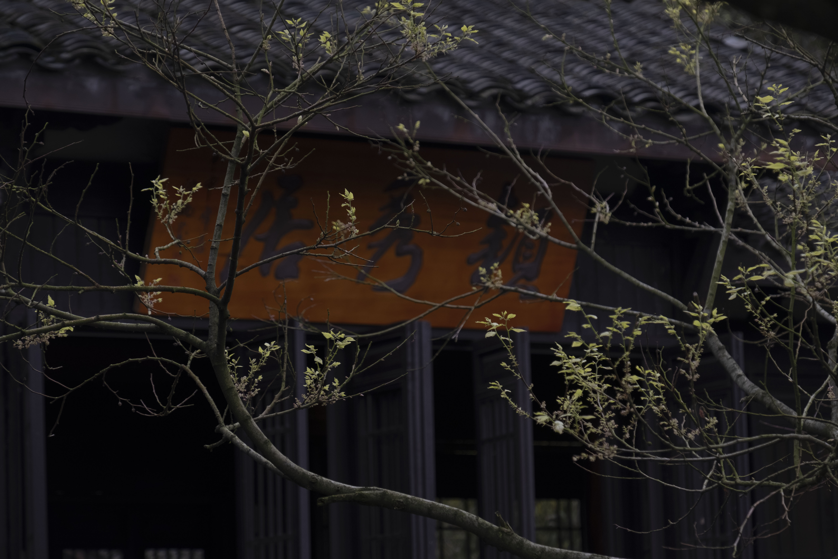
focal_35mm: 125
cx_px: 419
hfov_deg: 16.4
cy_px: 280
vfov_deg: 11.0
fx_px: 2909
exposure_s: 1/60
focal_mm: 83.3
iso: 400
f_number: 6.4
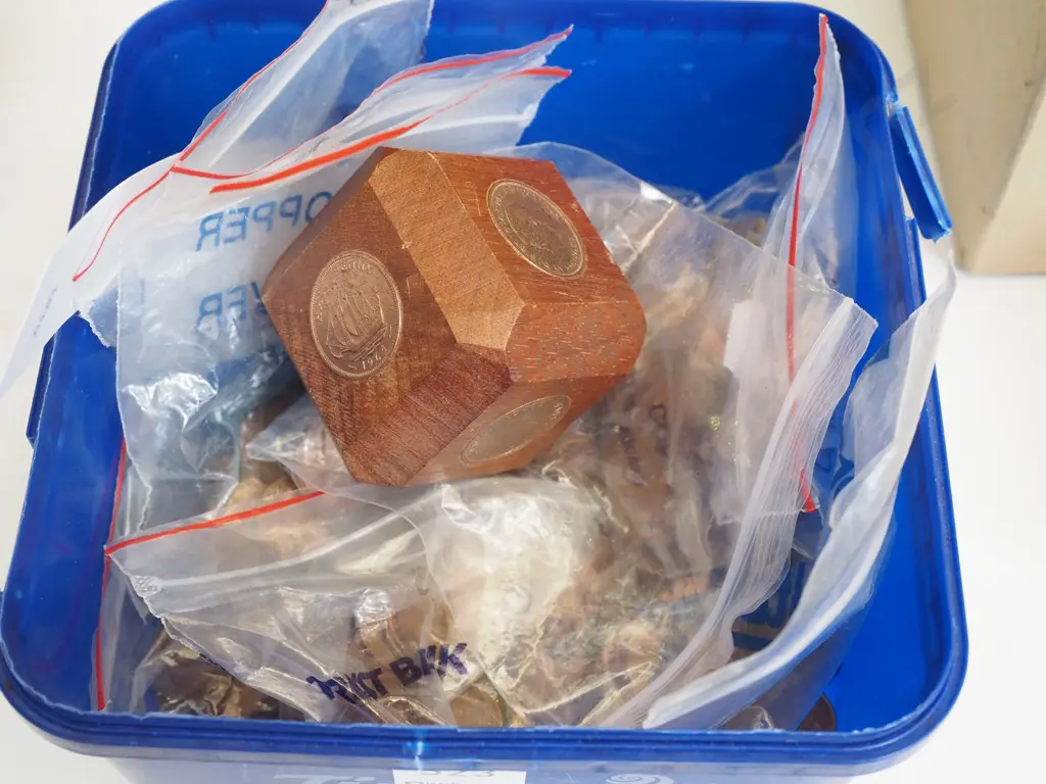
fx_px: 1571
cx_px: 523
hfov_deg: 36.8
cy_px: 392
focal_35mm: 52
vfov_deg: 28.0
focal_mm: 26
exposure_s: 1/125
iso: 1600
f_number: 5.6
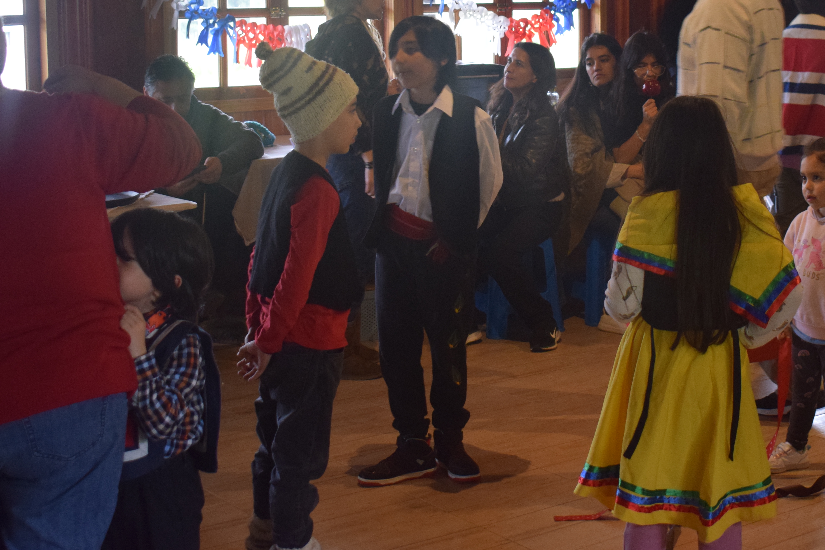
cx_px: 516
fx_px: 1581
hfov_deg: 29.1
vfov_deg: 19.6
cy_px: 122
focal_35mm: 69
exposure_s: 1/60
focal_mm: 28
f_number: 4.2
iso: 800
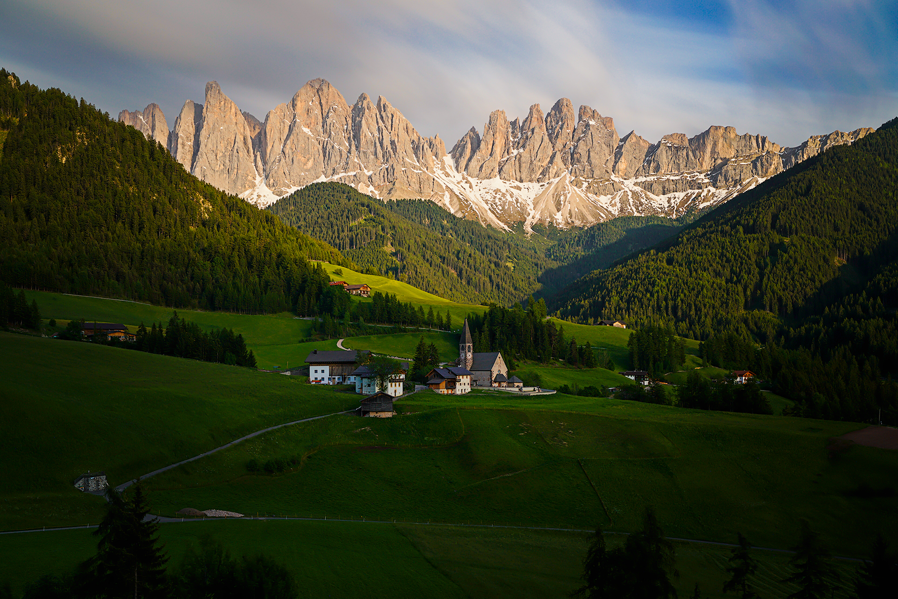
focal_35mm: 36
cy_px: 300
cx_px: 459
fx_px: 898
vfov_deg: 36.9
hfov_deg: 53.1
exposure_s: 186
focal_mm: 35
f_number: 9
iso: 100
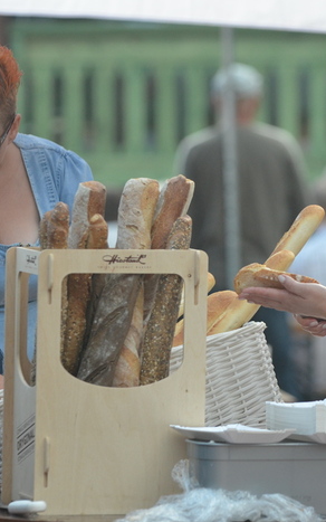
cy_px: 260
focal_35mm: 406
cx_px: 182
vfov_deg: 5.2
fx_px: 5766
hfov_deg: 3.2
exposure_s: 1/800
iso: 800
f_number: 3.5
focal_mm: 175
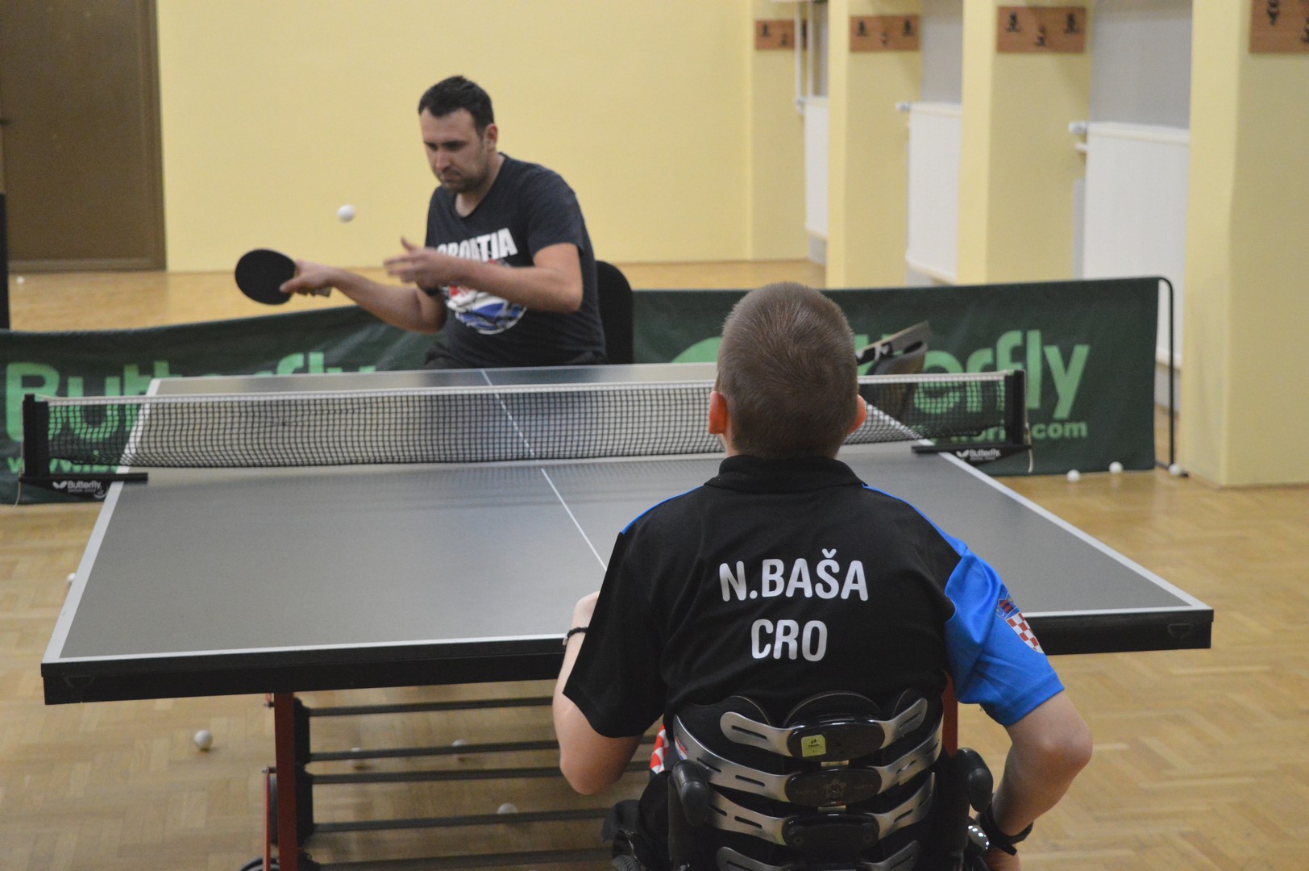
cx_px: 654
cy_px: 436
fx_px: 2507
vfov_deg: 19.7
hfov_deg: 29.3
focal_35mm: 69
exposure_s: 1/100
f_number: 5
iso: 3200
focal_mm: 46
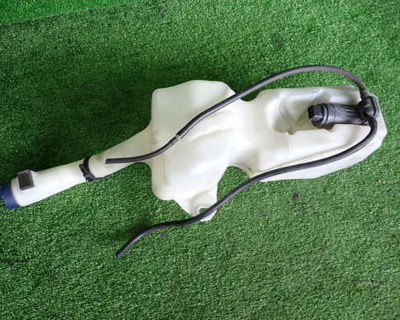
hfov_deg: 58.8
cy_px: 167
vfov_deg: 48.5
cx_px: 195
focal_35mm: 30
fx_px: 355
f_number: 2
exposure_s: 1/100
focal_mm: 4.5
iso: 200
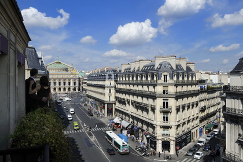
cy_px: 81
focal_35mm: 32
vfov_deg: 41.1
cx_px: 122
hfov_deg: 58.7
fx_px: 216
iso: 200
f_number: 16
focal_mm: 32
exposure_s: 1/160
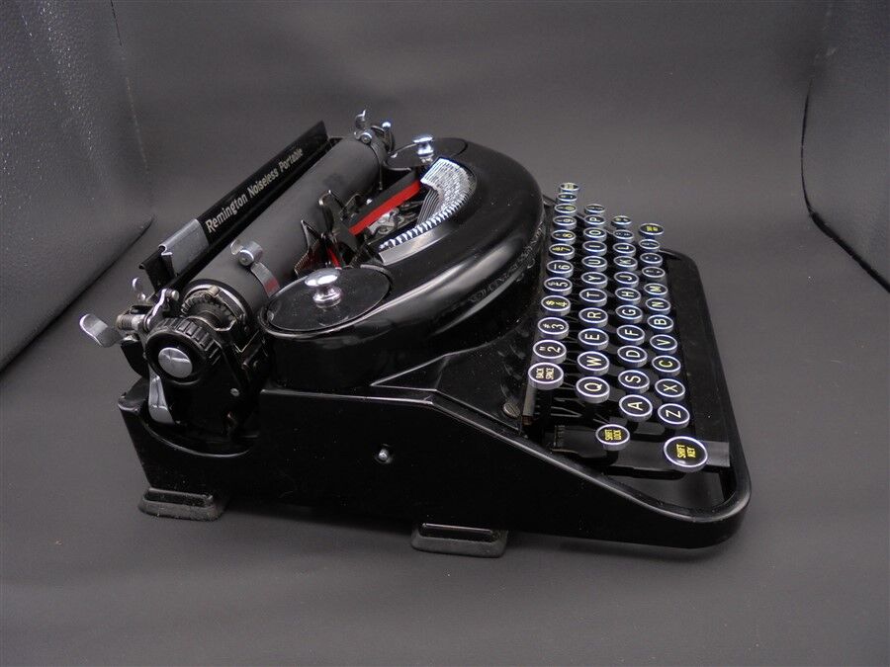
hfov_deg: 67.3
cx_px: 445
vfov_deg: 53.1
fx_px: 668
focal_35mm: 26
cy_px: 334
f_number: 3.5
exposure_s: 1/60
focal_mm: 4.6
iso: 100
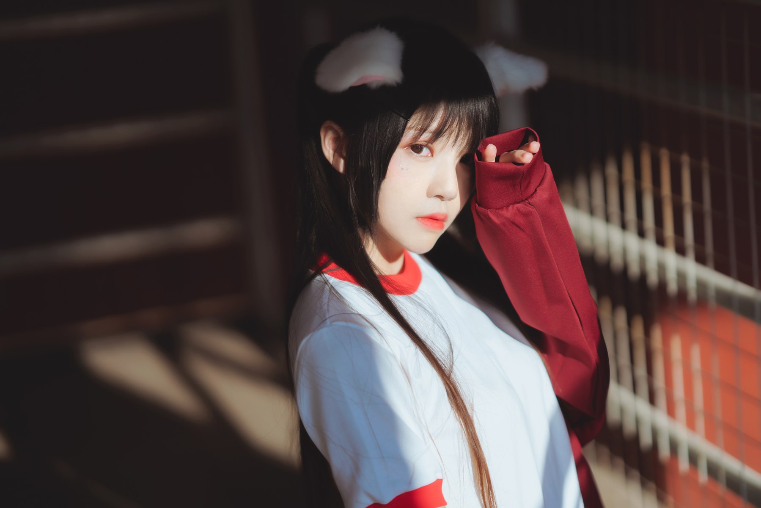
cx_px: 380
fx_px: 1797
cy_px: 254
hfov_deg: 23.9
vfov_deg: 16.1
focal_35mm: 85
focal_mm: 85
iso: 50
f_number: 1.4
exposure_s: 1/1600
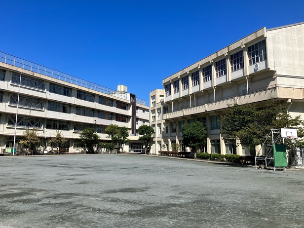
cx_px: 128
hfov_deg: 52.4
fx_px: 307
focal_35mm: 35
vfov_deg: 40.5
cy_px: 90
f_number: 1.8
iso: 32
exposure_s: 1/2558
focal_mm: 3.99
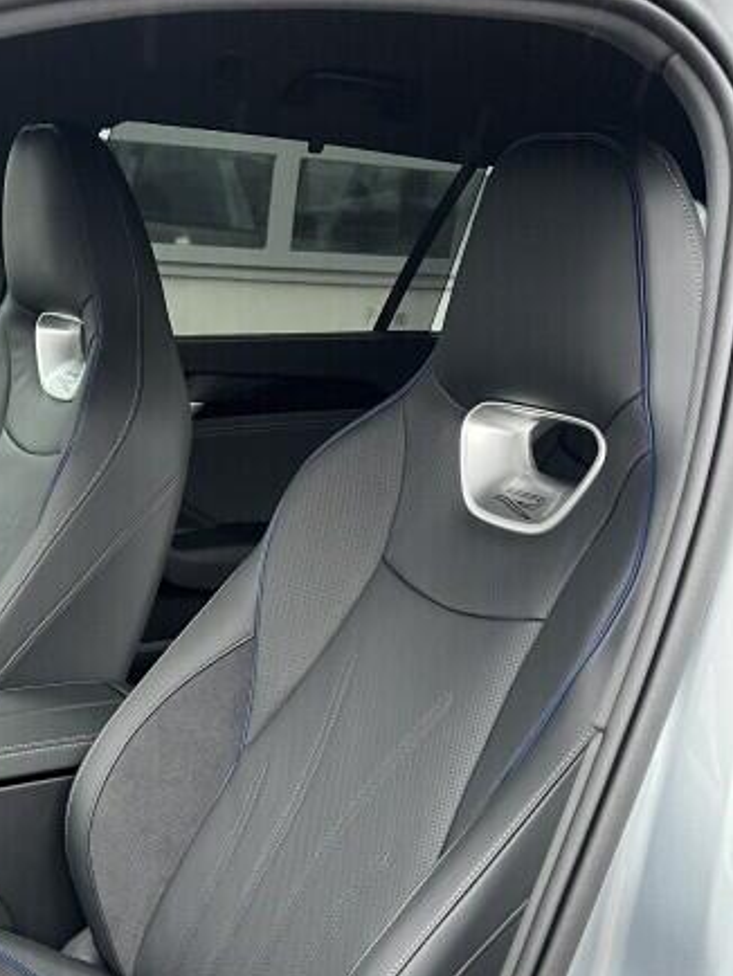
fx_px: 1297
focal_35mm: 46
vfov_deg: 39.2
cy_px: 816
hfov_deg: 30.5
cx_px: 108
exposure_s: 1/60
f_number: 1.6
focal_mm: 5.1
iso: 250
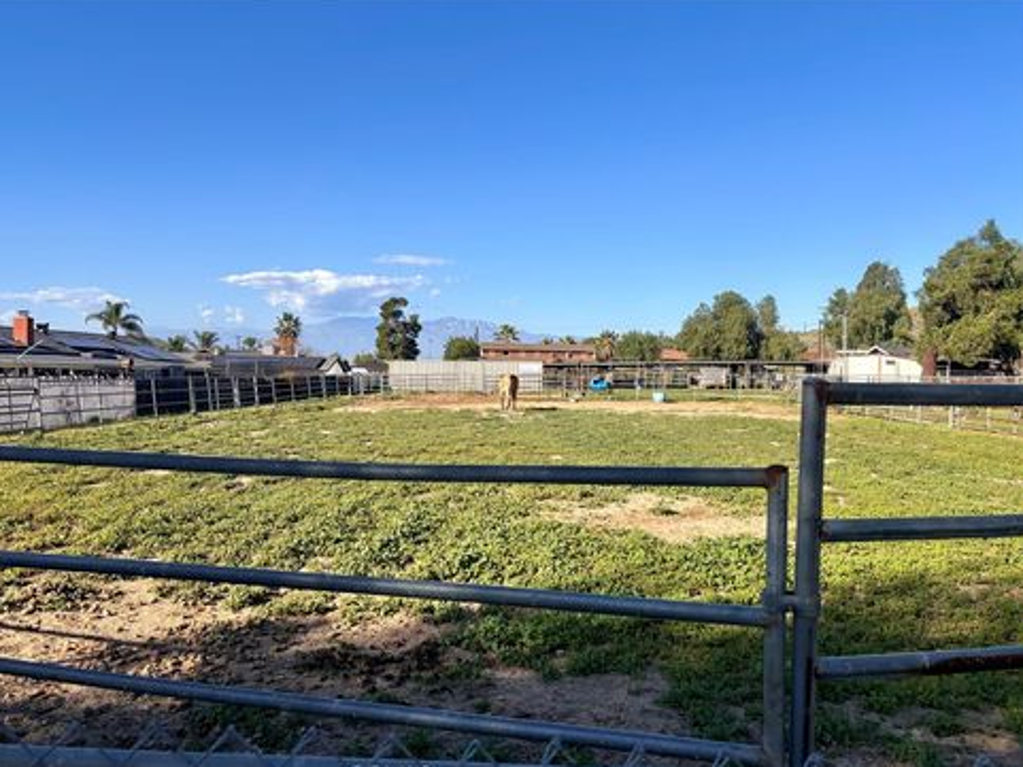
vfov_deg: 51.4
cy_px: 392
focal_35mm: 27
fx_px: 798
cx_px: 496
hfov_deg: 65.3
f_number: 1.6
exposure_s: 1/2857
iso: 50
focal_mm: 5.96
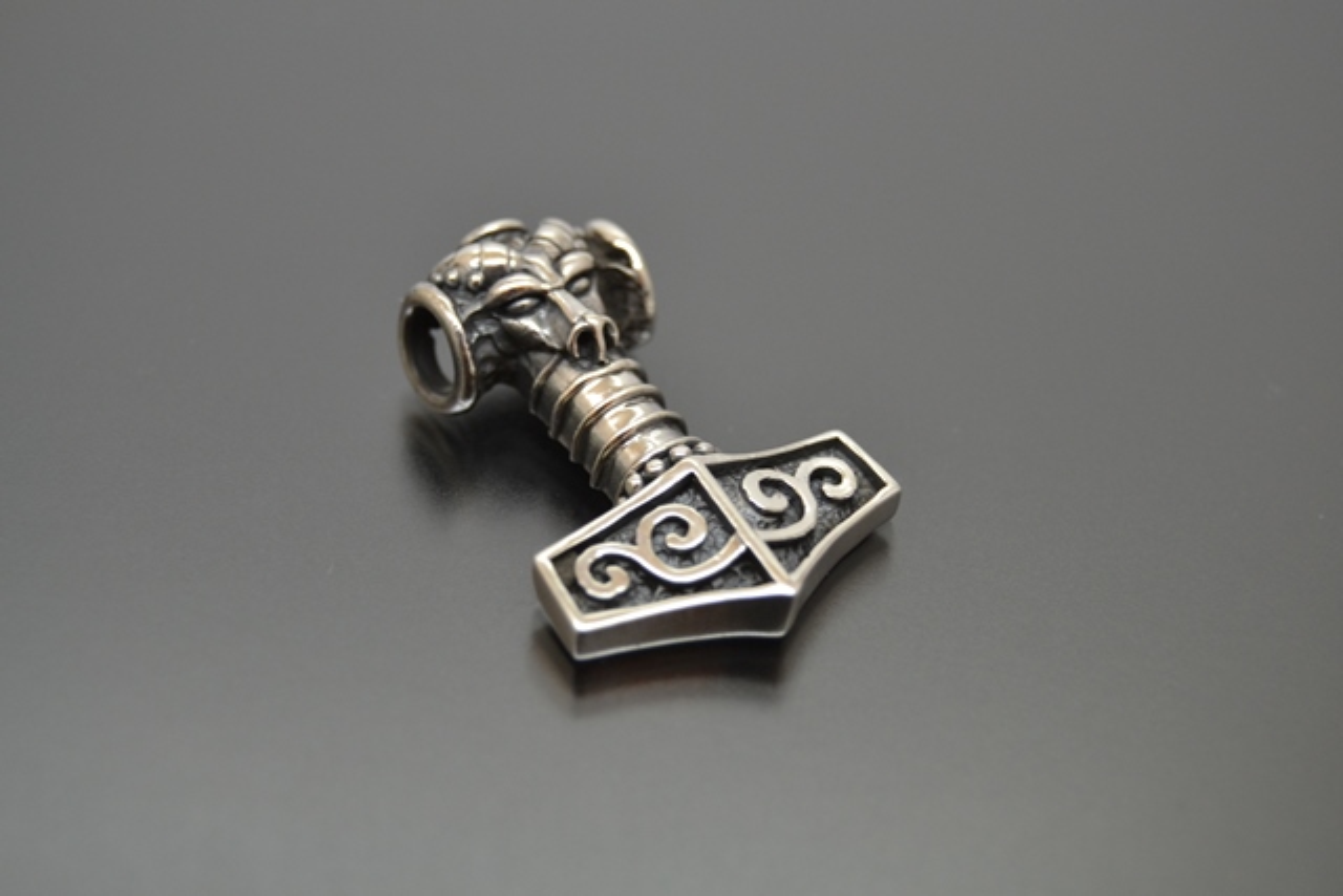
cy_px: 448
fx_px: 2910
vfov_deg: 17.5
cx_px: 672
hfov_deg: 26.0
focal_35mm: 78
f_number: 5.6
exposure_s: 1/60
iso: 640
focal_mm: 52
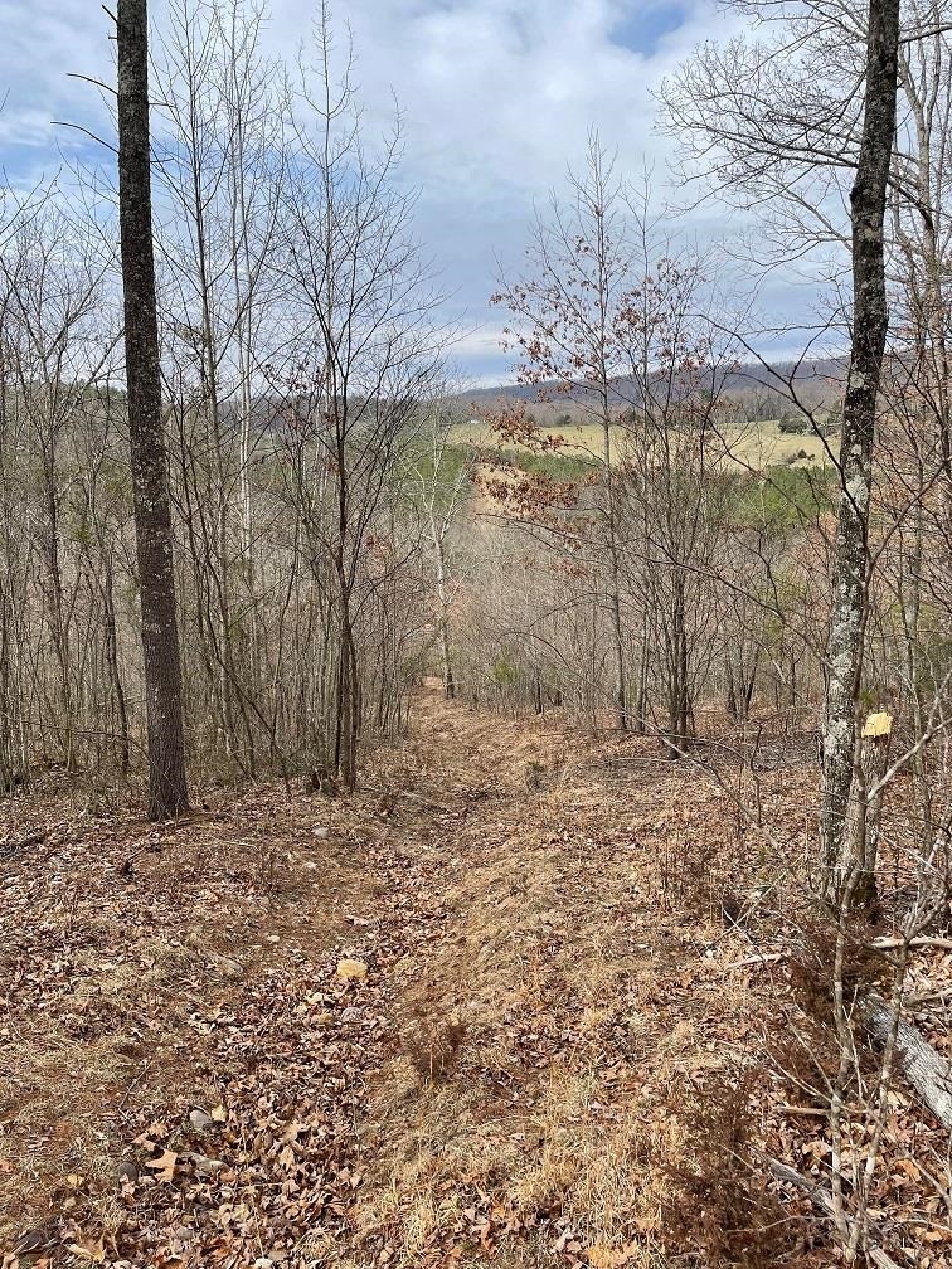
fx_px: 953
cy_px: 634
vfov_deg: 67.3
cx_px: 476
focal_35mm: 26
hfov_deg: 53.1
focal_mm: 4.2
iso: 32
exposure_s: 1/1949
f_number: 1.6
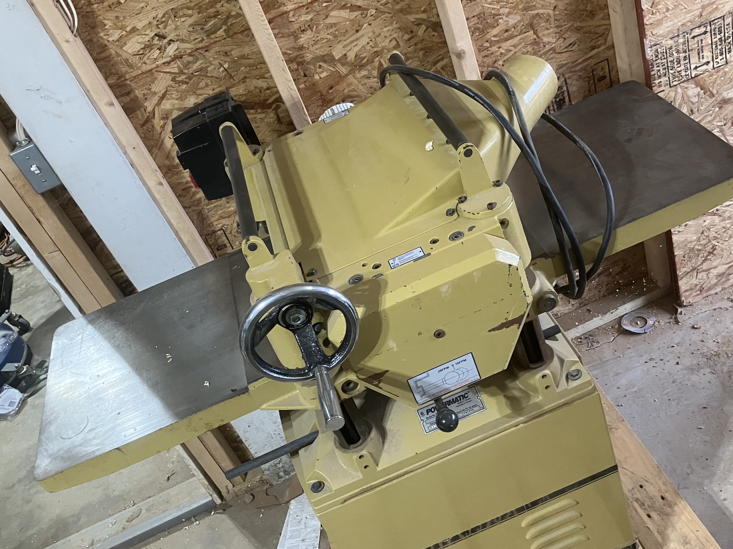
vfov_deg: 38.7
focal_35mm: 37
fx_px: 783
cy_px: 265
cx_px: 380
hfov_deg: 50.1
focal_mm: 3.99
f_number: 1.8
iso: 125
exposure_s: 1/60
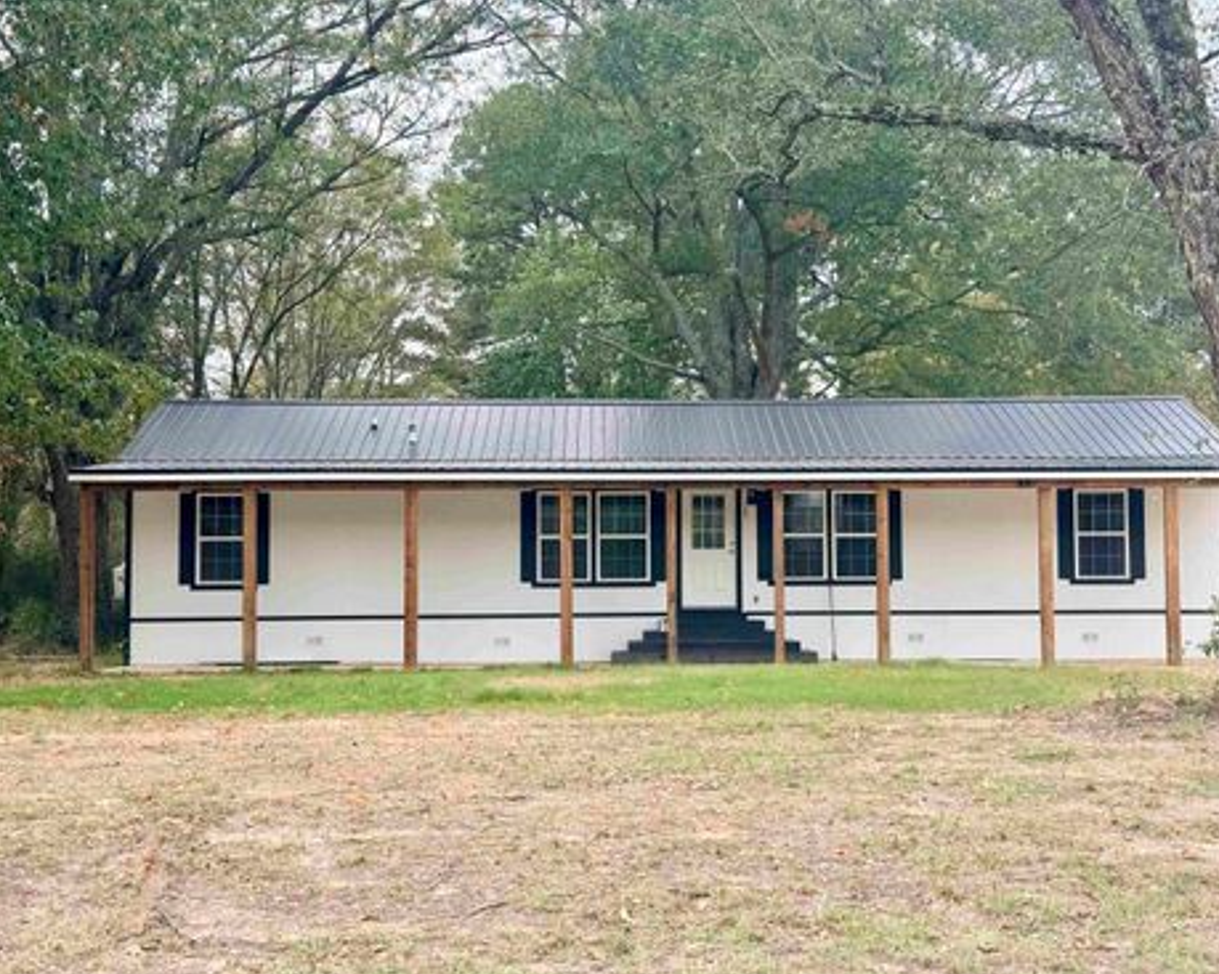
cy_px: 495
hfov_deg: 36.6
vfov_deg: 29.7
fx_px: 1840
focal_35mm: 51
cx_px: 659
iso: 80
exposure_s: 1/538
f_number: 1.78
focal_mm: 6.76
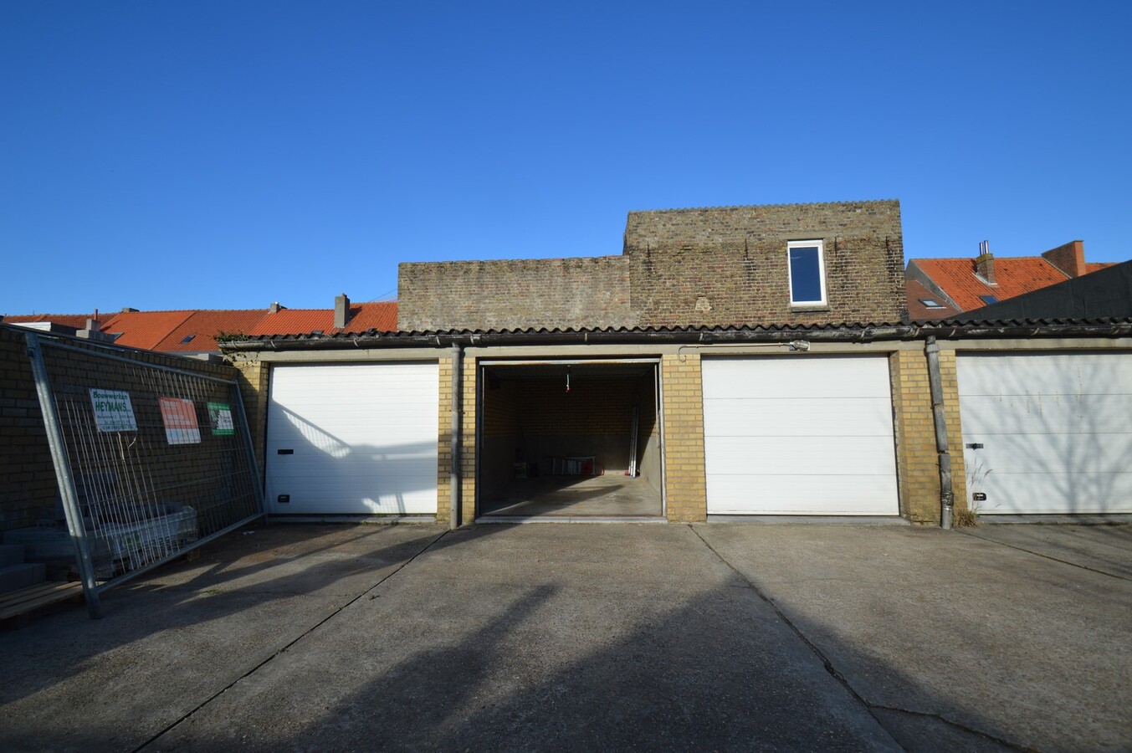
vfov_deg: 36.8
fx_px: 1131
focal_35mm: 36
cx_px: 566
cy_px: 376
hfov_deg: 53.2
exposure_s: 1/320
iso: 100
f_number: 9
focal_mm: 24
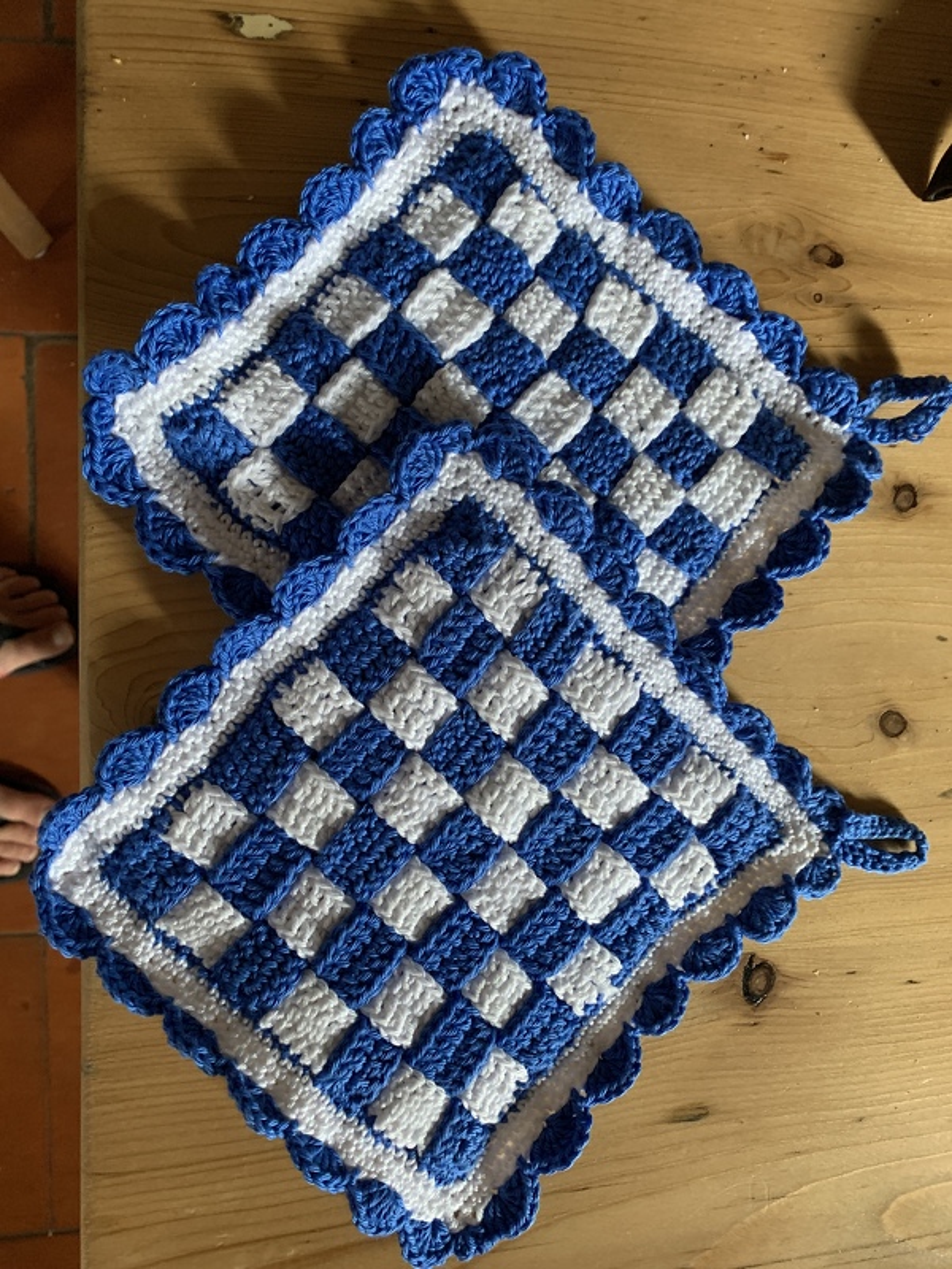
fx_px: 953
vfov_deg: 67.3
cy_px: 634
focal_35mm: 26
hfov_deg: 53.1
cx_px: 476
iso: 320
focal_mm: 4.25
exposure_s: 1/25
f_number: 1.8
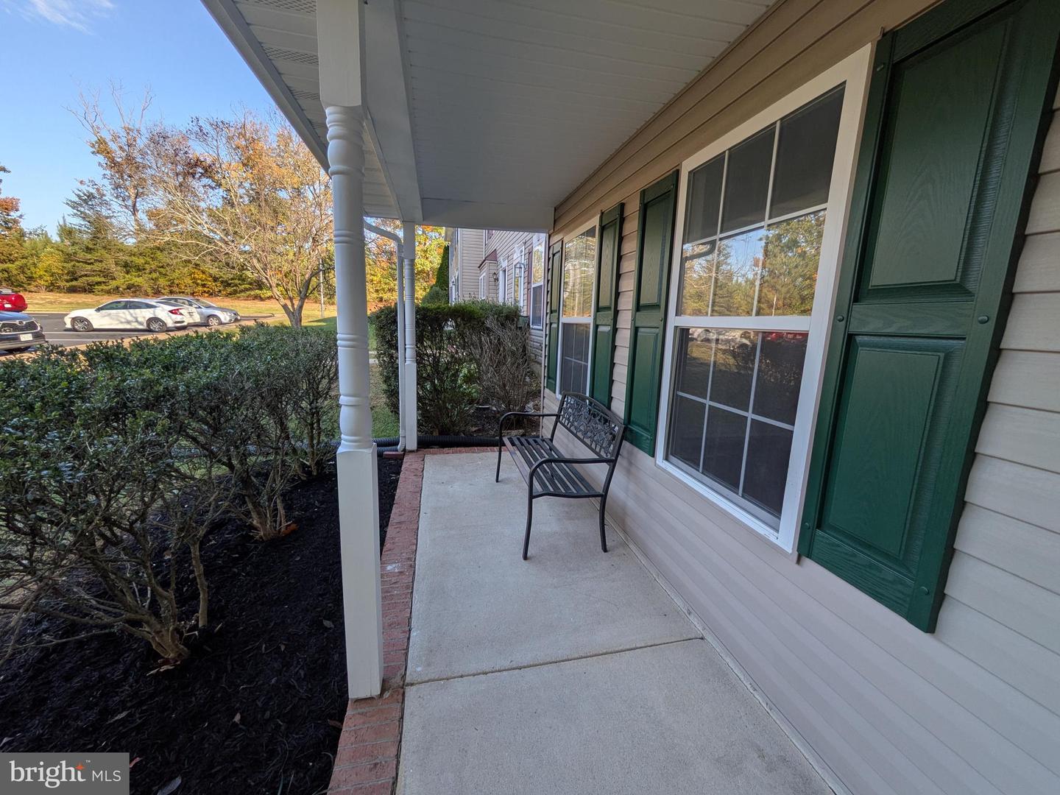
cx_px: 530
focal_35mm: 14
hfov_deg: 102.1
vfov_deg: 85.7
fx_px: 429
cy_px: 398
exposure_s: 1/576
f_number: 2.2
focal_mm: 1.83
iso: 37
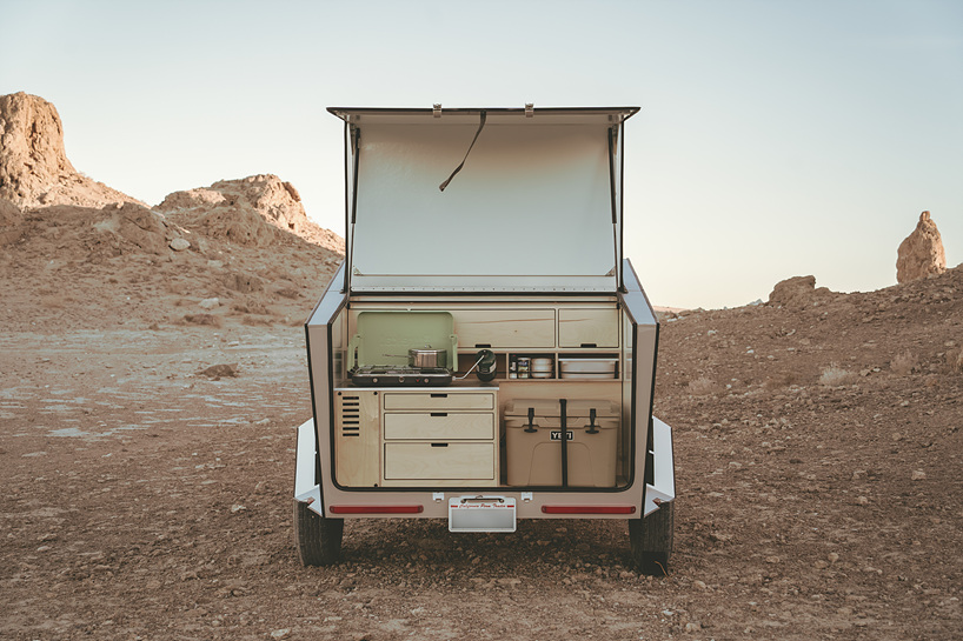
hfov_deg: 39.6
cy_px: 320
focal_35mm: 50
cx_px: 482
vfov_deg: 27.0
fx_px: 1337
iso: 100
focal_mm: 50
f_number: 5
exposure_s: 1/250
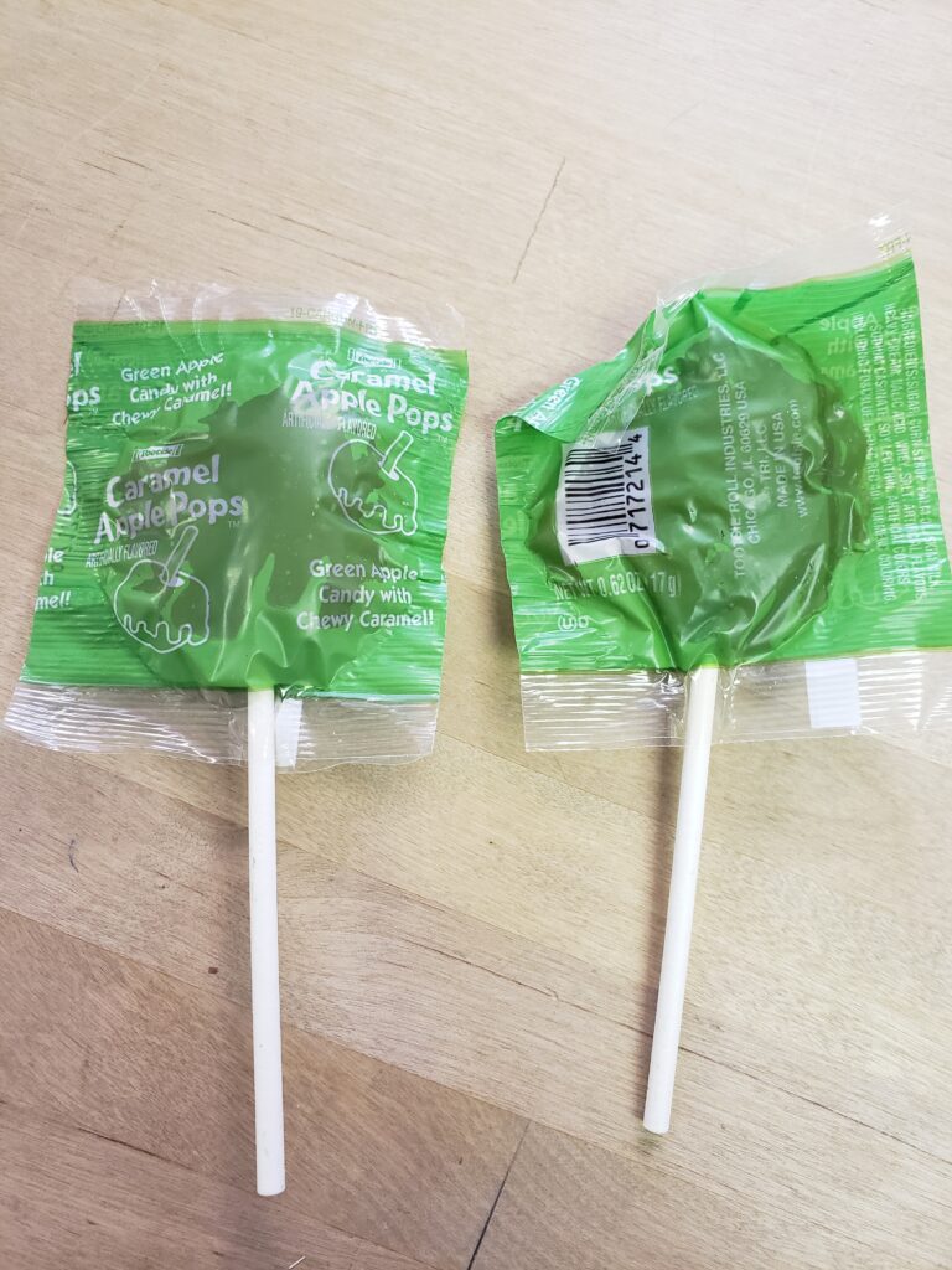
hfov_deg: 53.1
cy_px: 635
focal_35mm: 26
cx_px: 476
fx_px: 953
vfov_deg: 67.3
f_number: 2.4
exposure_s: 1/60
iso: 320
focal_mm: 4.3
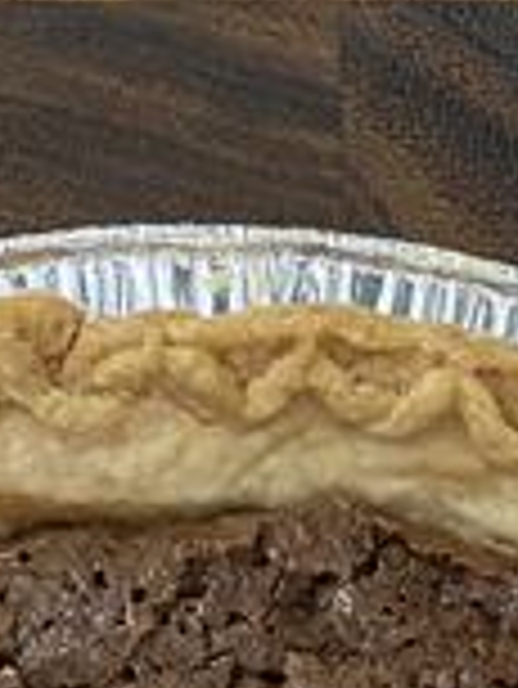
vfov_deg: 14.2
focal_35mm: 119
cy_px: 1322
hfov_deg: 12.5
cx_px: 205
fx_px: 2371
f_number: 1.8
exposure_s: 1/30
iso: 640
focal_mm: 4.25
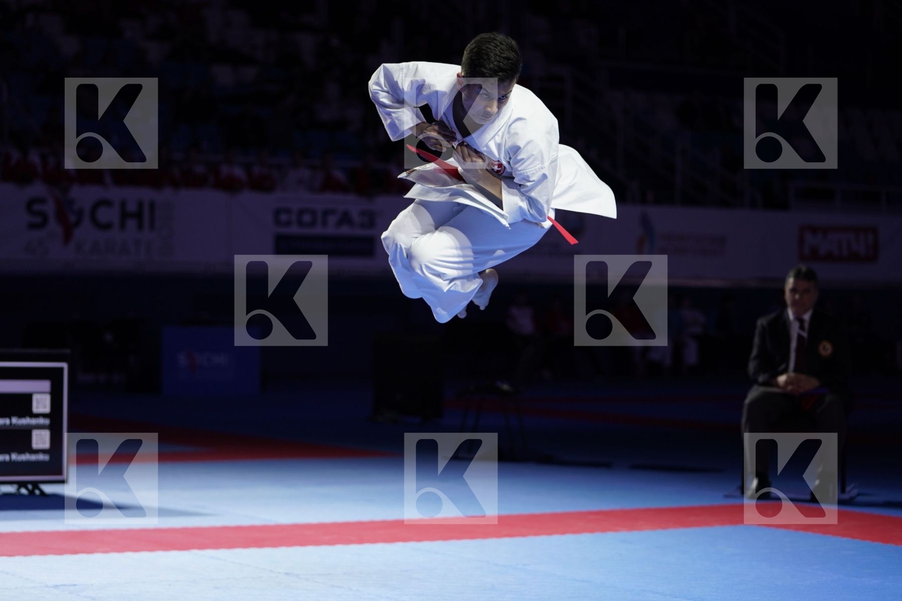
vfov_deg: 14.7
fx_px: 2330
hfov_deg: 21.9
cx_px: 451
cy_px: 300
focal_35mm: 93
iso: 800
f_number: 2.8
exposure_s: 1/500
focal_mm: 93
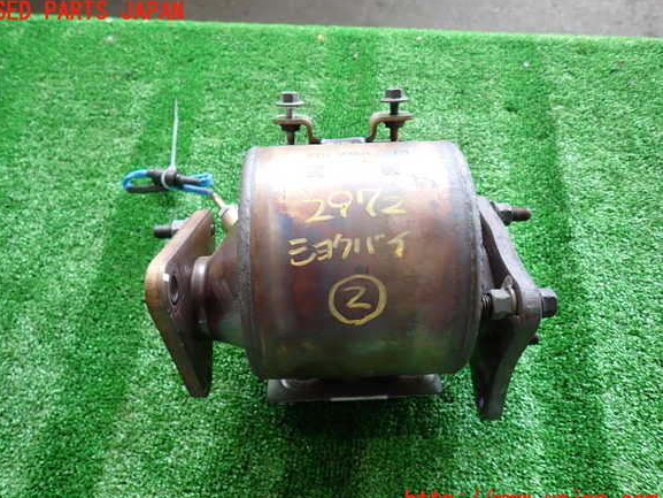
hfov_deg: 67.3
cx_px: 319
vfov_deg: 53.1
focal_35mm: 26
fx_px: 498
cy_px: 256
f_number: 2
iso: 125
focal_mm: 4.5
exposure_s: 1/60
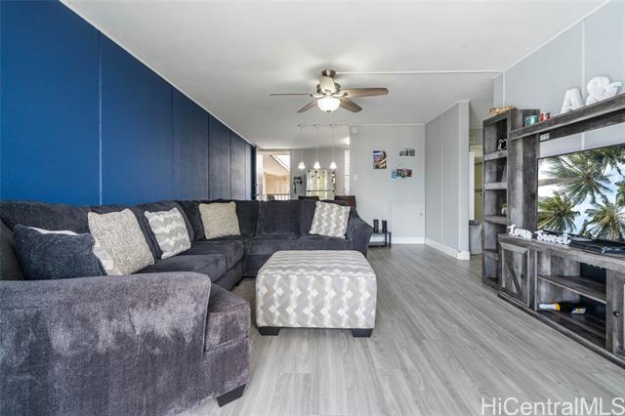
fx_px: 278
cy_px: 208
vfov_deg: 73.7
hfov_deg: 96.8
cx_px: 312
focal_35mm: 16
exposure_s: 1/20
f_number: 8
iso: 250
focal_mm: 16
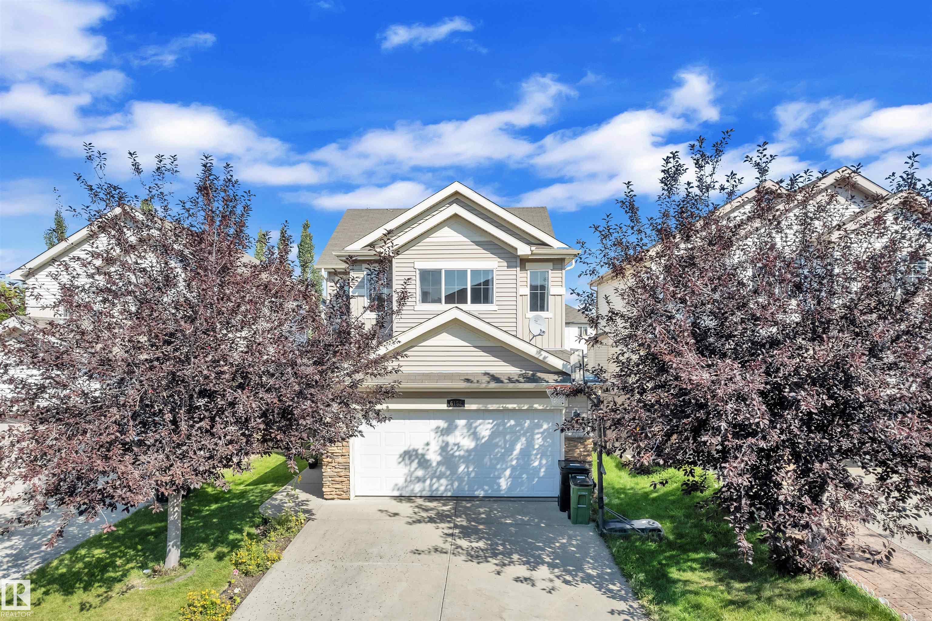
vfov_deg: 57.2
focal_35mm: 22
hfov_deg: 78.6
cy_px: 310
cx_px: 466
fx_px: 569
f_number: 2.4
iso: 130
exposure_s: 1/2500
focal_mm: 8.38
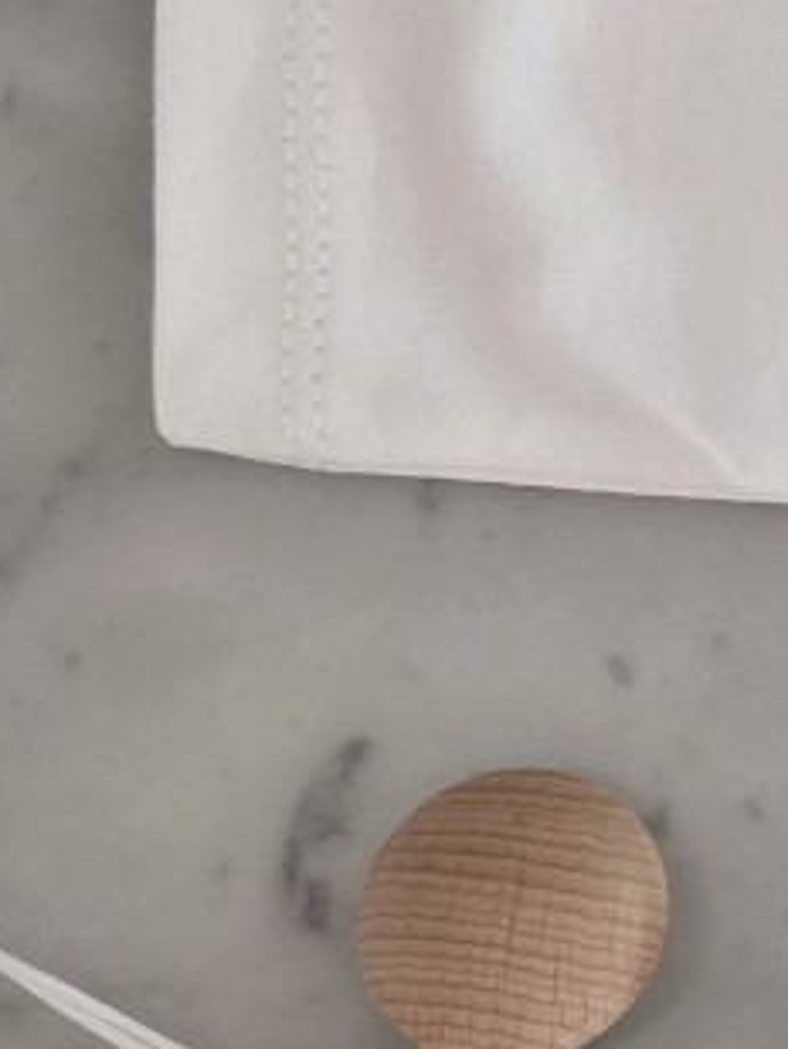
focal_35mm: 149
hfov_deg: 9.2
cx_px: 1688
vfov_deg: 13.2
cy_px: 373
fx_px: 4519
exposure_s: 1/101
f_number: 1.7
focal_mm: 6.3
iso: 400
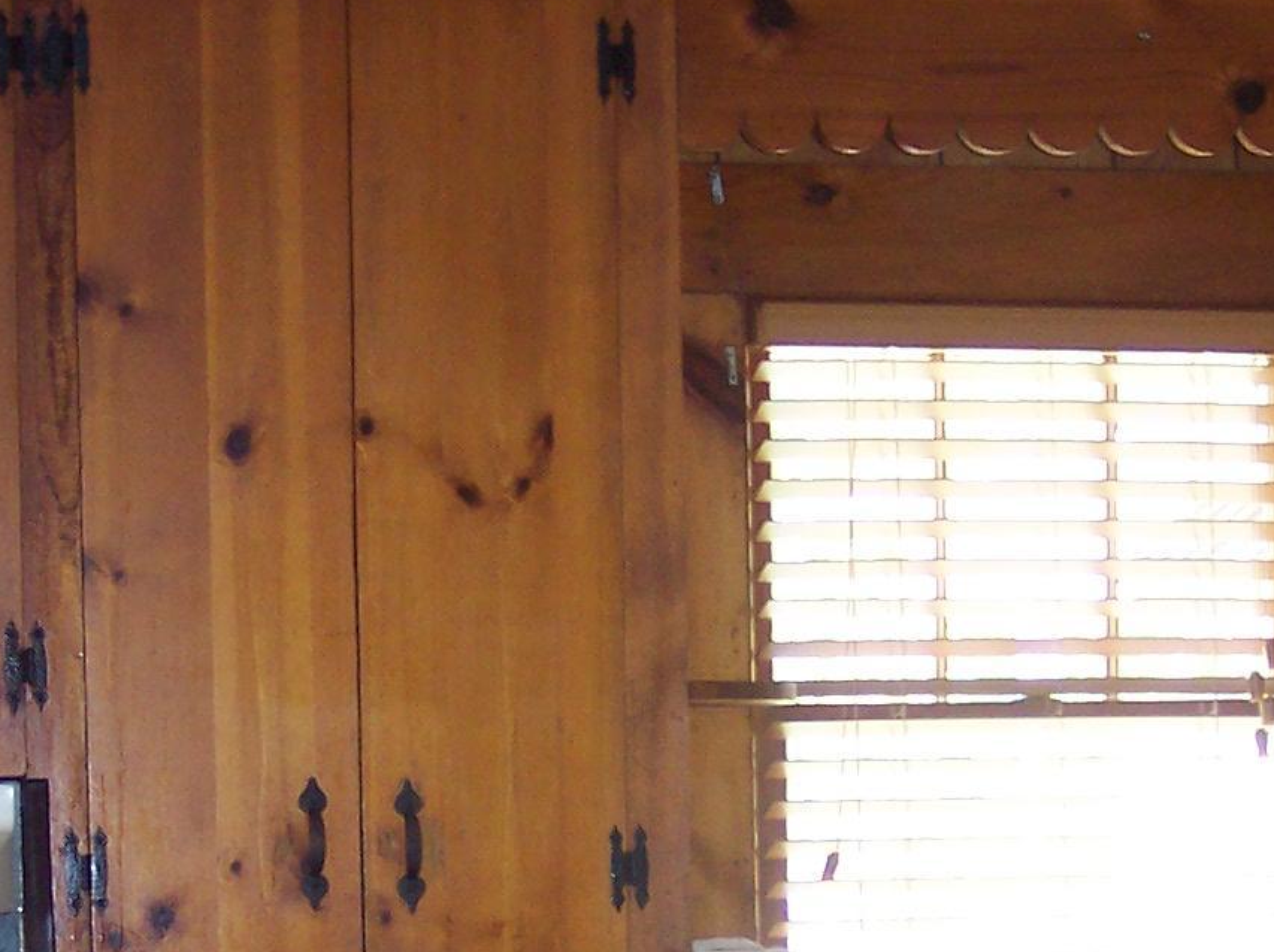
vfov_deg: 12.6
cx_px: 457
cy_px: 1083
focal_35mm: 115
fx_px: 4228
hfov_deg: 17.1
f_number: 2.8
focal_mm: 8
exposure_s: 1/30
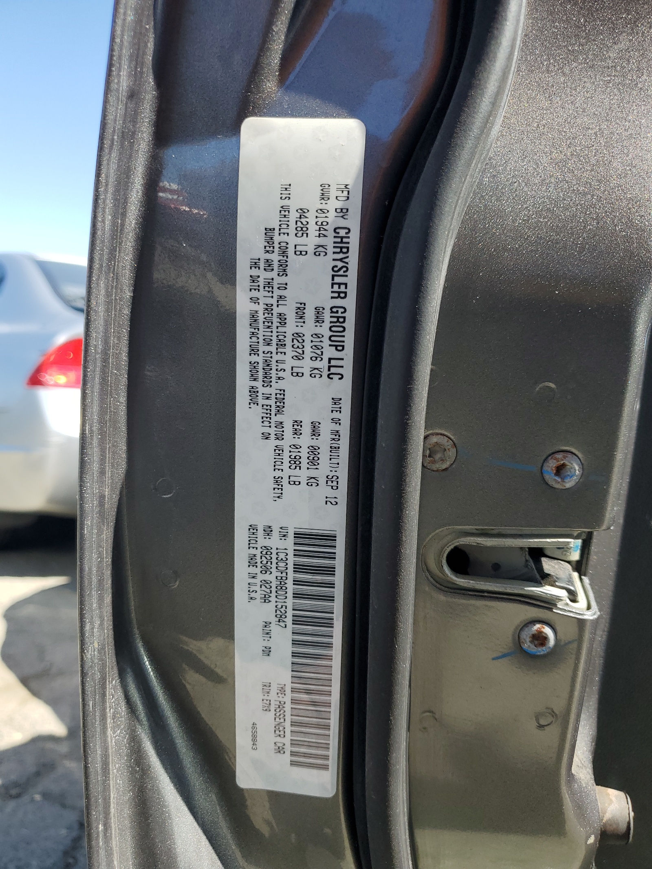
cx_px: 326
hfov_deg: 53.1
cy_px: 434
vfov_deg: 67.3
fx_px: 653
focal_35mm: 26
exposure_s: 1/1000
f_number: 1.5
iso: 50
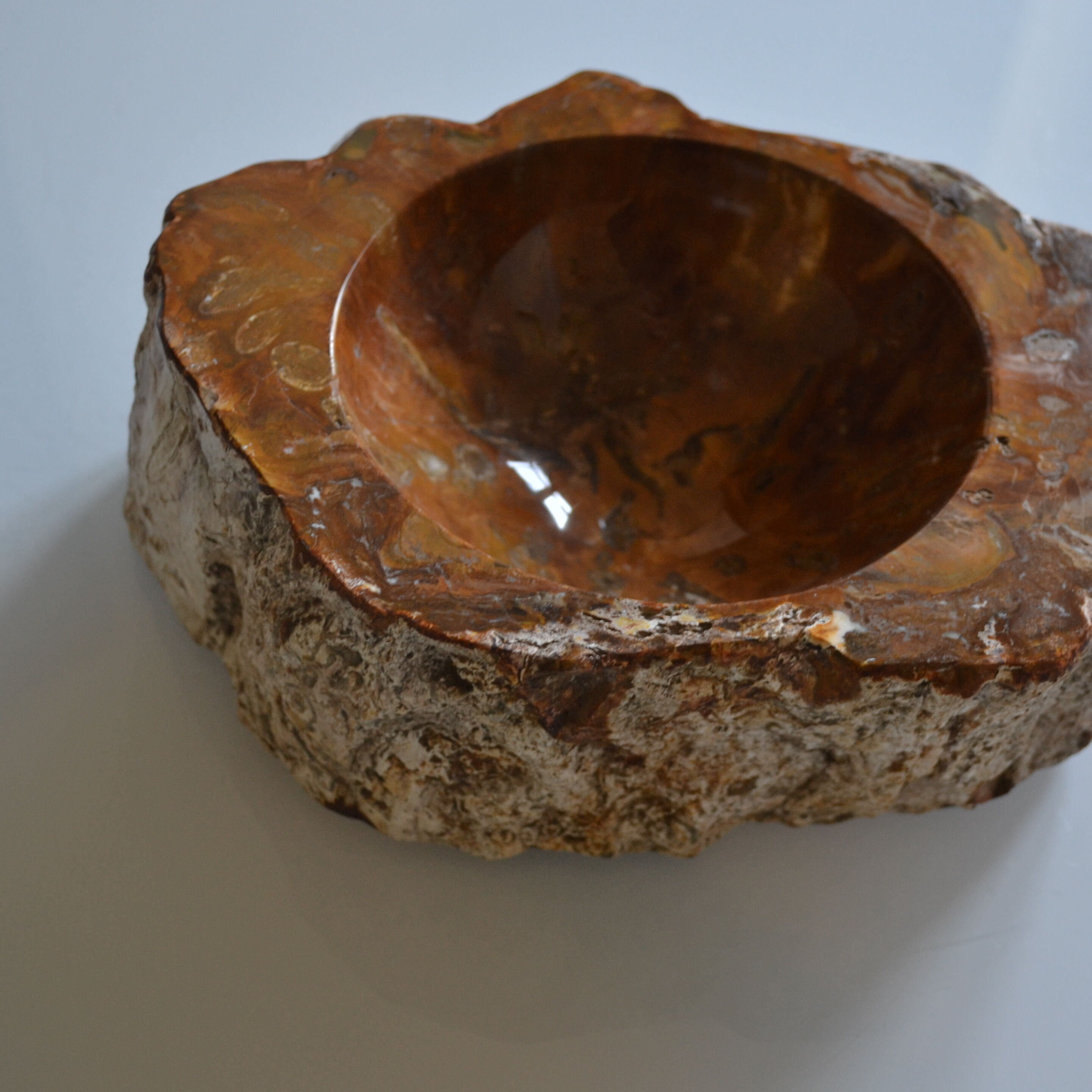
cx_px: 685
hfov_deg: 32.0
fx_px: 1892
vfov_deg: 32.2
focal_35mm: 53
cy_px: 511
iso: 400
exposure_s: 1/25
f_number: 4.2
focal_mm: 26
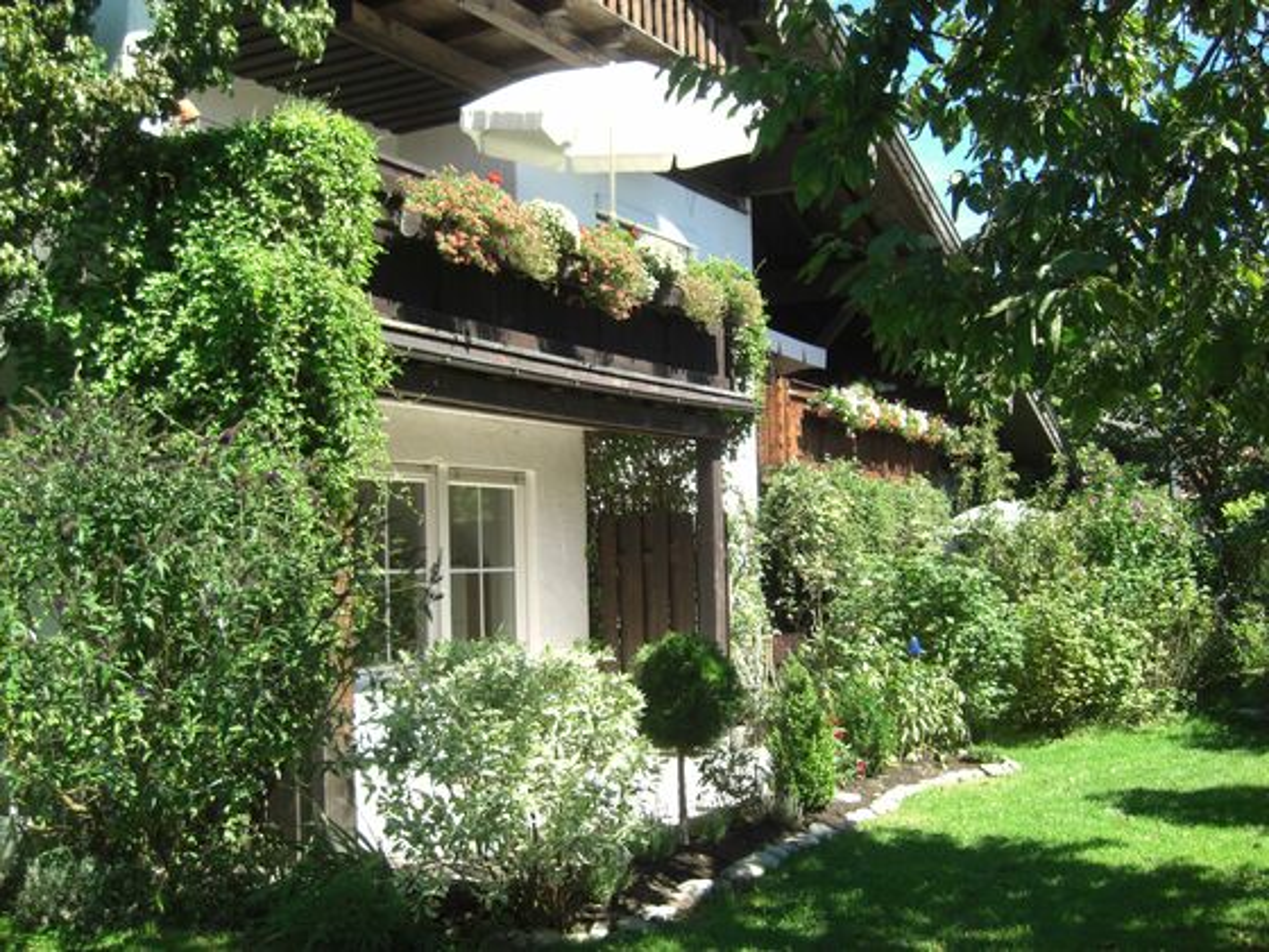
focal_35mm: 38
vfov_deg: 37.7
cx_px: 634
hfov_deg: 49.0
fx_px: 1393
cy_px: 476
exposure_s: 1/320
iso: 80
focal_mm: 7.9
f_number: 2.8
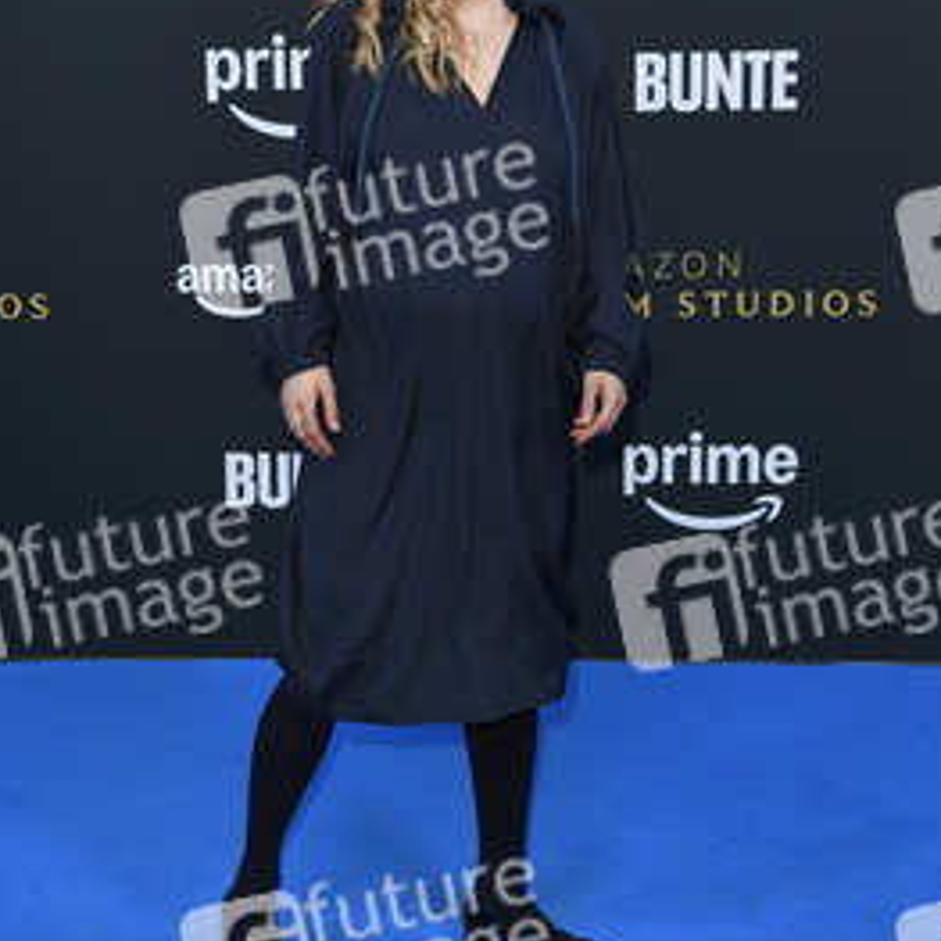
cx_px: 469
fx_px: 1907
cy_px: 408
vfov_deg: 27.7
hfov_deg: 27.7
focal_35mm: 62
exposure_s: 1/500
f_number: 4
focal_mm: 48
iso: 400
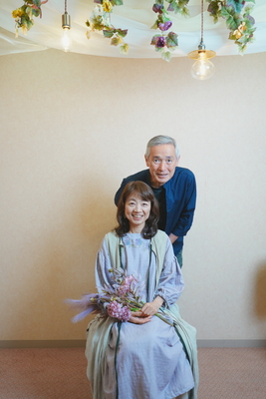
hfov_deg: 40.0
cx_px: 133
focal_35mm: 33
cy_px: 200
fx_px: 365
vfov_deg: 57.2
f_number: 4
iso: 1000
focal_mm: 33
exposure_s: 1/160
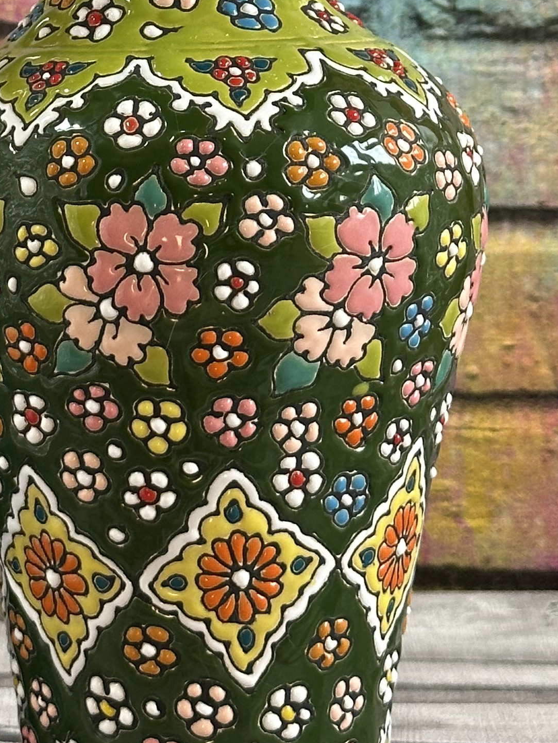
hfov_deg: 11.0
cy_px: -73
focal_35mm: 134
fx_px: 2880
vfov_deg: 14.4
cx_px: 82
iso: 80
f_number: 1.78
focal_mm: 6.86
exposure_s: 1/68
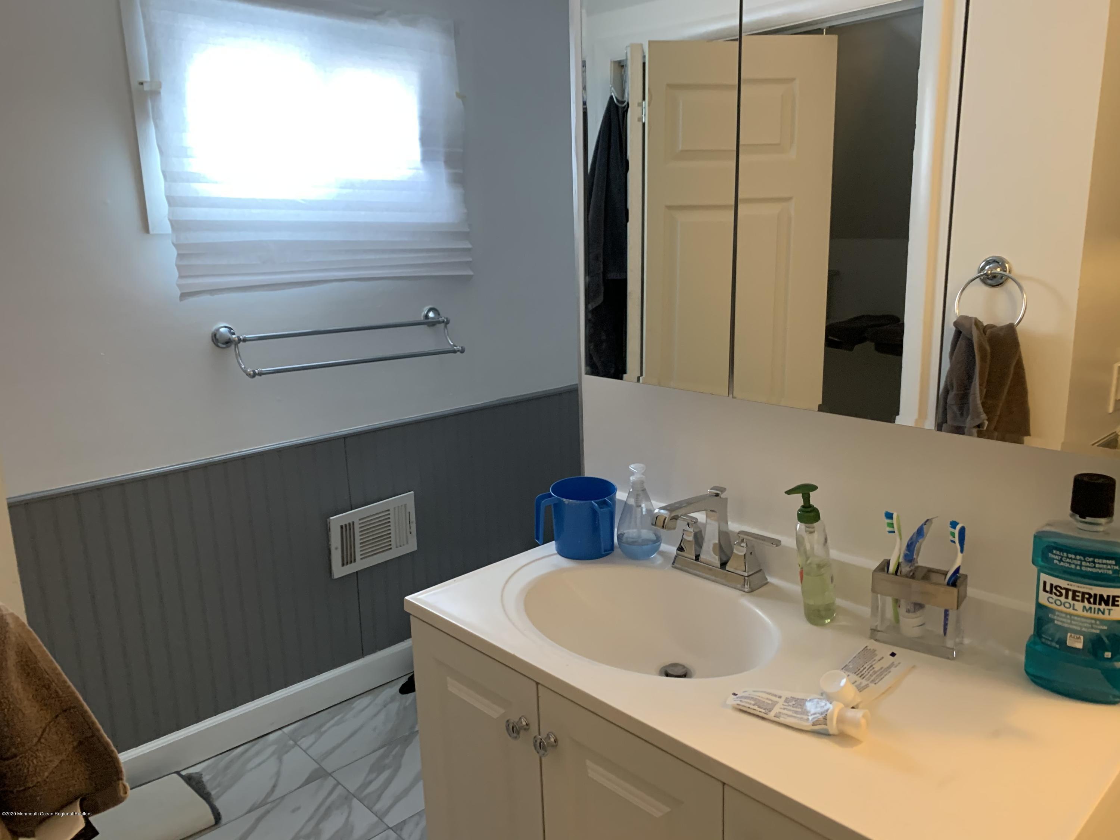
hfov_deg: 67.3
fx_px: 841
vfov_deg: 53.1
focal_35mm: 26
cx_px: 560
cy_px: 420
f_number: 1.8
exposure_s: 1/59
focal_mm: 4.25
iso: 320
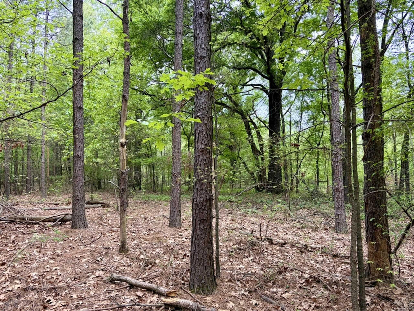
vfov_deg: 53.1
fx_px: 311
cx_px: 207
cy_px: 156
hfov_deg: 67.3
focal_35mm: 26
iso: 50
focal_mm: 5.96
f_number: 1.6
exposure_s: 1/170
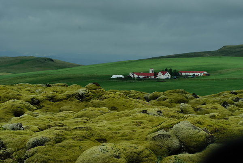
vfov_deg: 6.6
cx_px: 122
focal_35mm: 210
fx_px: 1418
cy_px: 82
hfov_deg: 9.8
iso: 100
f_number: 10
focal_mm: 140
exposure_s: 1/320
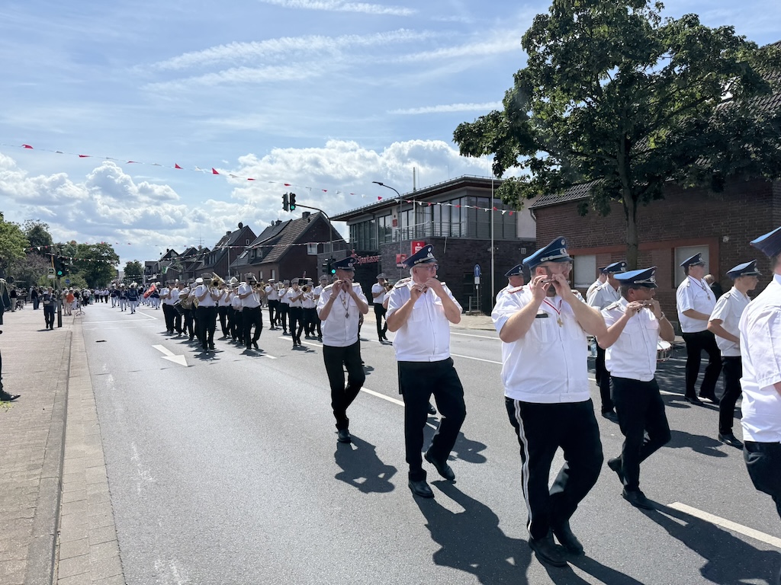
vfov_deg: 56.8
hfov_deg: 71.6
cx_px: 390
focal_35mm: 24
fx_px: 541
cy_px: 292
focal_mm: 6.76
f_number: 1.78
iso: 80
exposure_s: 1/8130
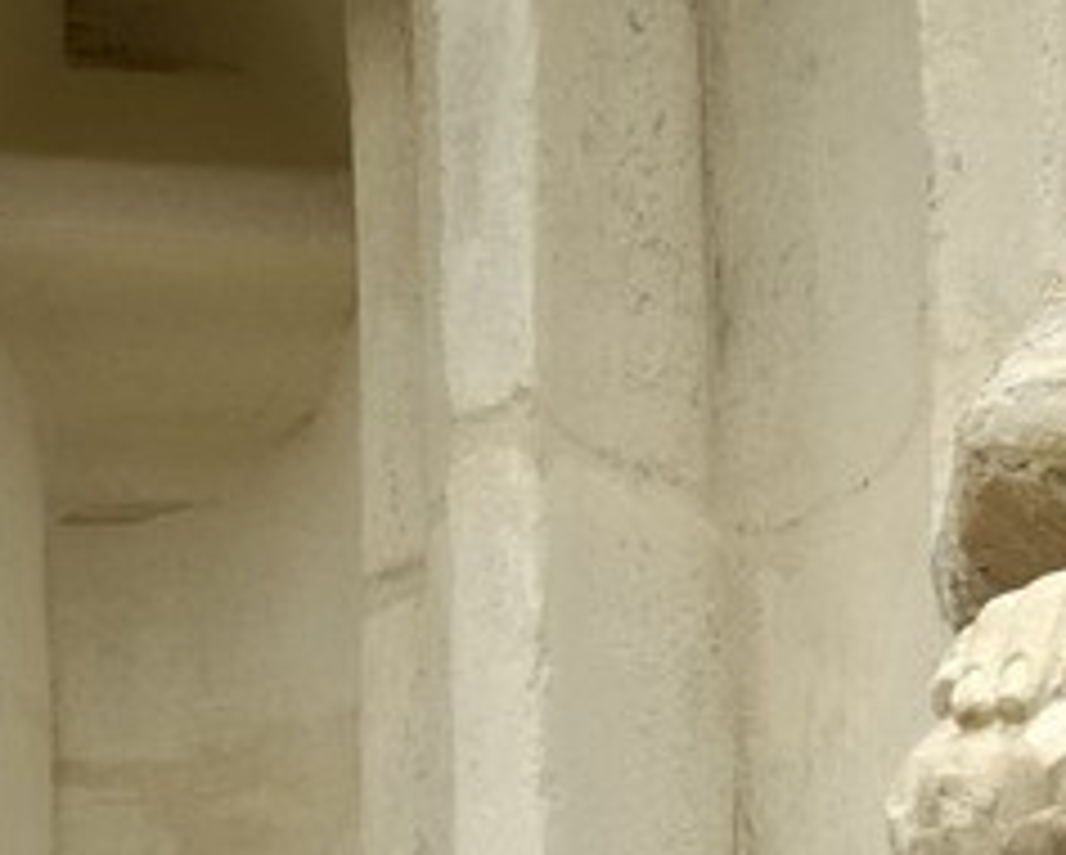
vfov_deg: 1.0
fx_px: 47868
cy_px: 796
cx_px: 3000
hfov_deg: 1.3
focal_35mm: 1516
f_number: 5.3
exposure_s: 1/160
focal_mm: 160
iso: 100
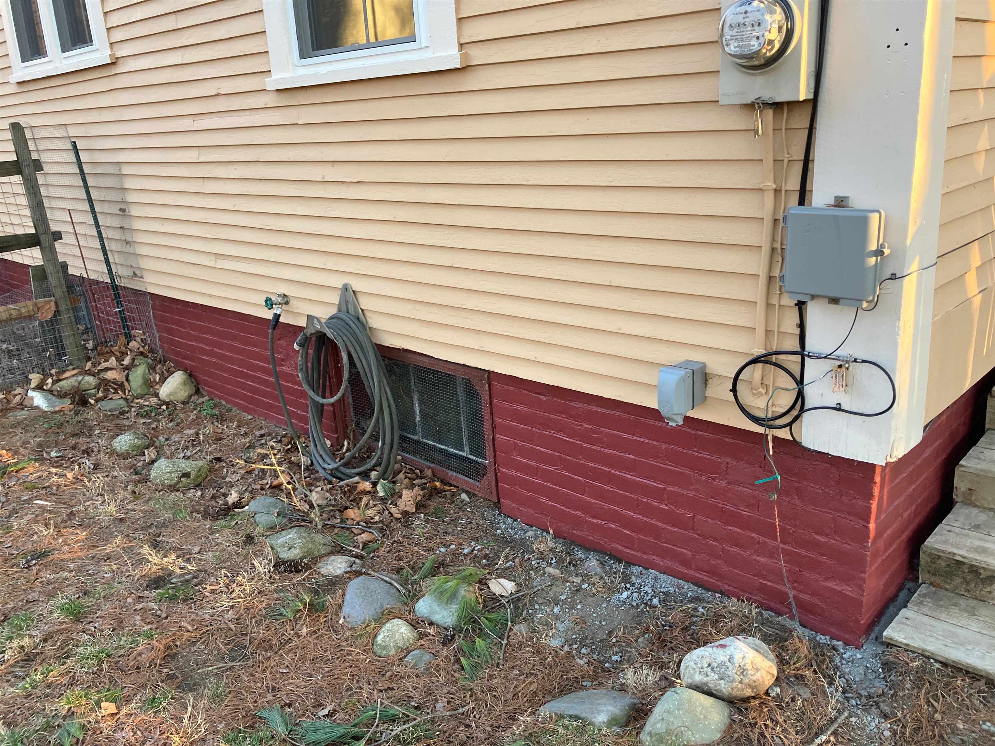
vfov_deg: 49.7
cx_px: 498
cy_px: 373
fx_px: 805
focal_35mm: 28
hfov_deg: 63.4
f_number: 1.8
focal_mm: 3.99
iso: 80
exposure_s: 1/121
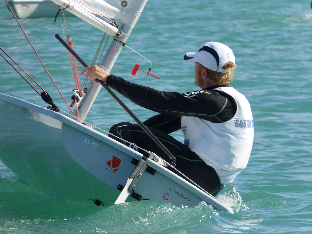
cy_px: 117
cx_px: 156
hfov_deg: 3.3
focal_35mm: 592
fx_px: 5336
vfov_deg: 2.5
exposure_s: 1/500
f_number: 5.1
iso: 100
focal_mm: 106.6
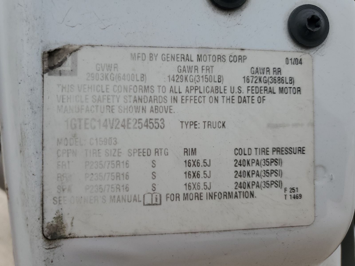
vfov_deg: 53.1
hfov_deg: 67.3
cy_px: 133
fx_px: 267
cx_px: 178
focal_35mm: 26
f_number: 1.5
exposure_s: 1/3333
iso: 50
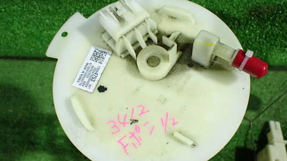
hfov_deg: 53.9
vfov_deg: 31.9
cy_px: 95
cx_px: 156
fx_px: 282
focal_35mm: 37
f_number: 2.3
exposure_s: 1/50
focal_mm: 5.4
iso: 800
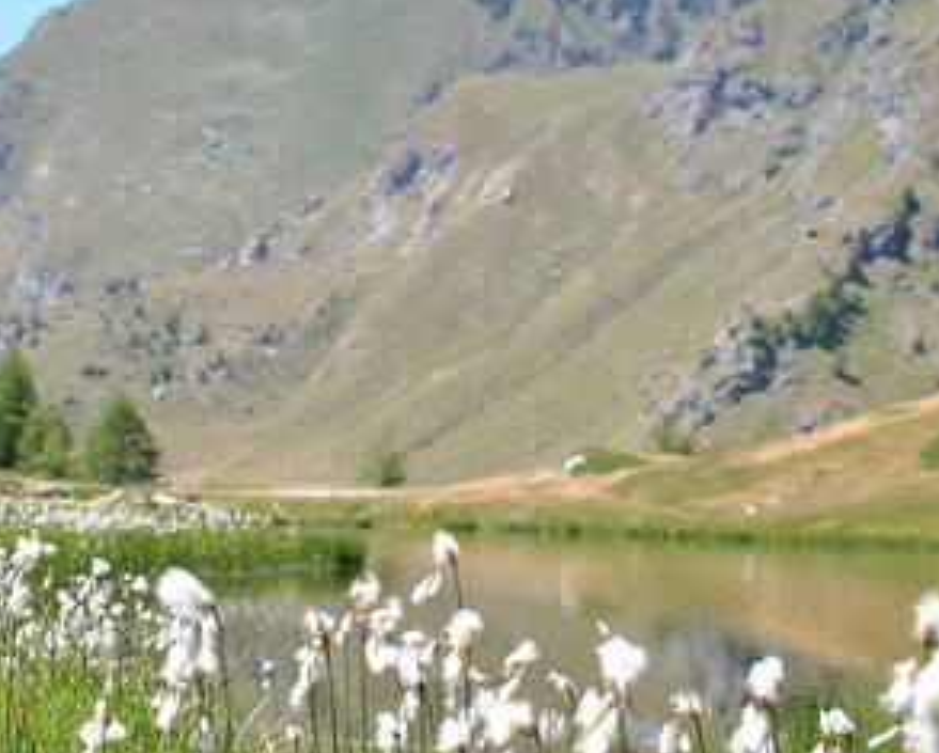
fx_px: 2809
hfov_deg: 18.8
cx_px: 189
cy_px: 378
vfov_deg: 15.3
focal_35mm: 101
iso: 100
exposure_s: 1/500
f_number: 4.5
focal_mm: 35
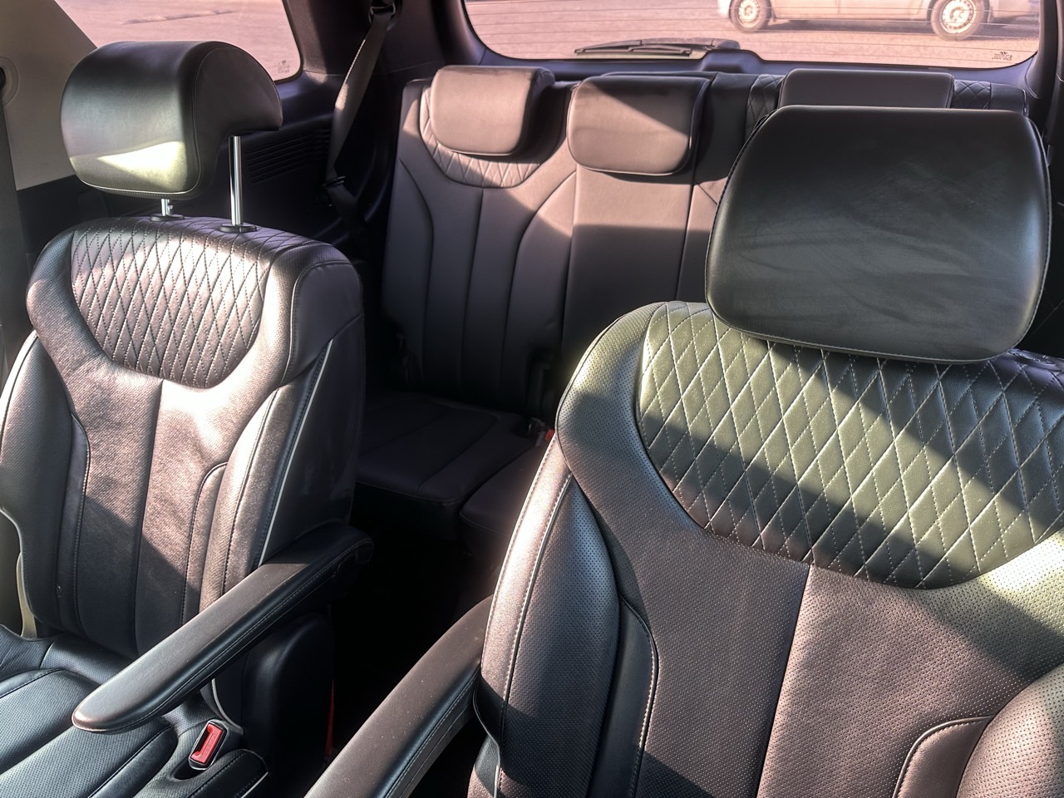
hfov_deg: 71.6
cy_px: 399
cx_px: 532
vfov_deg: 56.8
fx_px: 738
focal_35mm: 24
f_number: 1.78
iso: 125
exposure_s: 1/121
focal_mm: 6.86
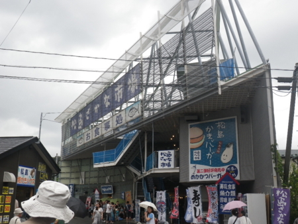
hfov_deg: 44.8
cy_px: 112
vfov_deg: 34.4
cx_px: 149
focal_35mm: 42
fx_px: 362
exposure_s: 1/160
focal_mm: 7.5
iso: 80
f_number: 5
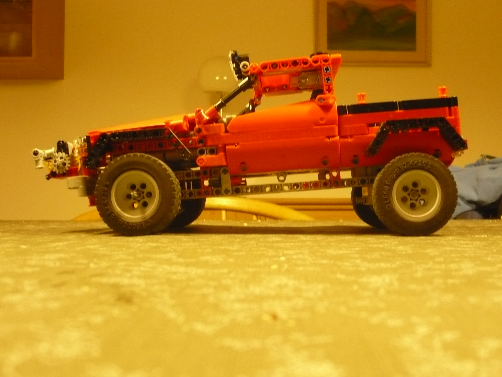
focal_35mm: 40
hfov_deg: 46.8
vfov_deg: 35.9
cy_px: 208
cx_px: 269
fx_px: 580
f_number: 2.8
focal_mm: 5.8
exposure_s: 1/6
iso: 400
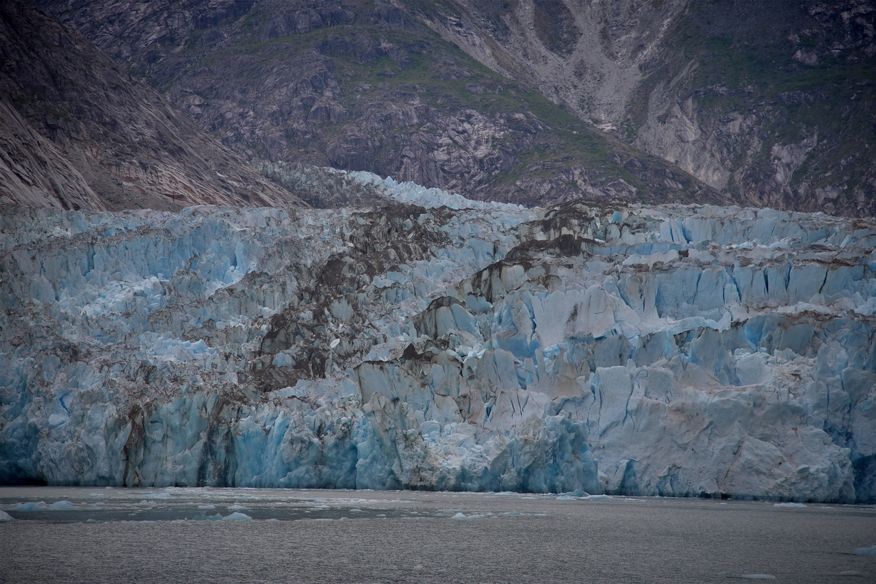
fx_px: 2920
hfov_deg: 17.1
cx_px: 438
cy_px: 292
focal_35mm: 120
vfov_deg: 11.4
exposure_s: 1/250
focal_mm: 120
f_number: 4
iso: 100
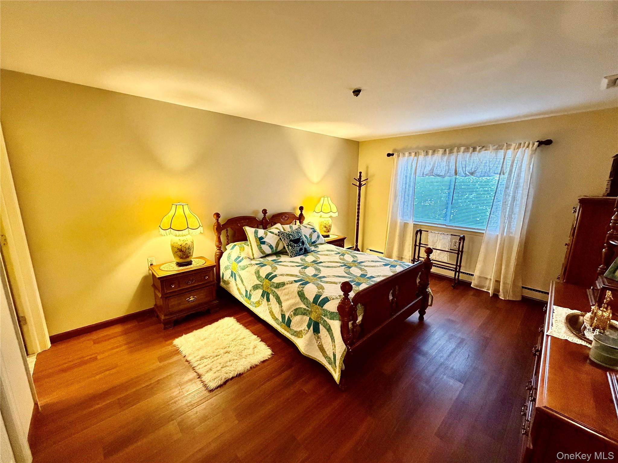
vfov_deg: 85.7
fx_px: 250
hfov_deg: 102.1
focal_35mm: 14
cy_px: 232
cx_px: 309
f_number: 2.2
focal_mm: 2.22
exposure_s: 1/60
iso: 500
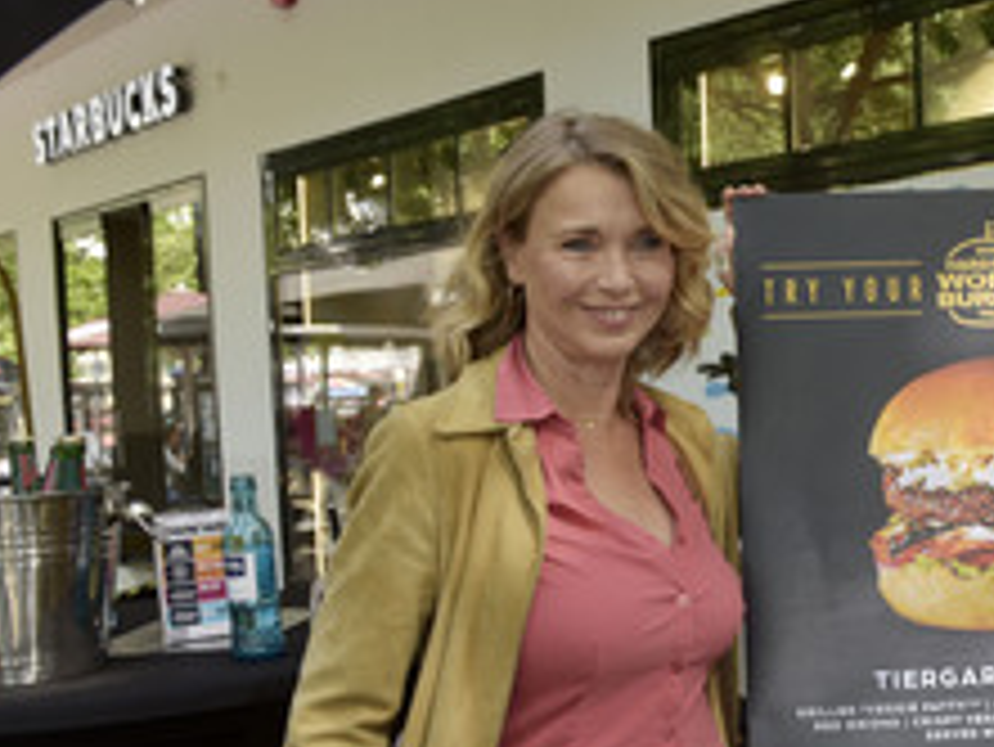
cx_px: 1001
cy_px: 554
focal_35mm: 53
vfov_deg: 27.2
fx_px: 1523
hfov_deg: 33.1
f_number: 5.6
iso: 160
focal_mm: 27
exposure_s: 1/125
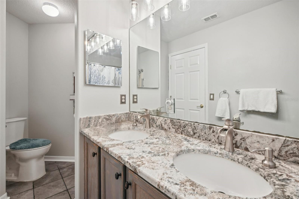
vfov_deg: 73.7
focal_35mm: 16
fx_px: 133
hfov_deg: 96.7
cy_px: 100
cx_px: 150
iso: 400
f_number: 8
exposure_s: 1/10
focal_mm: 16
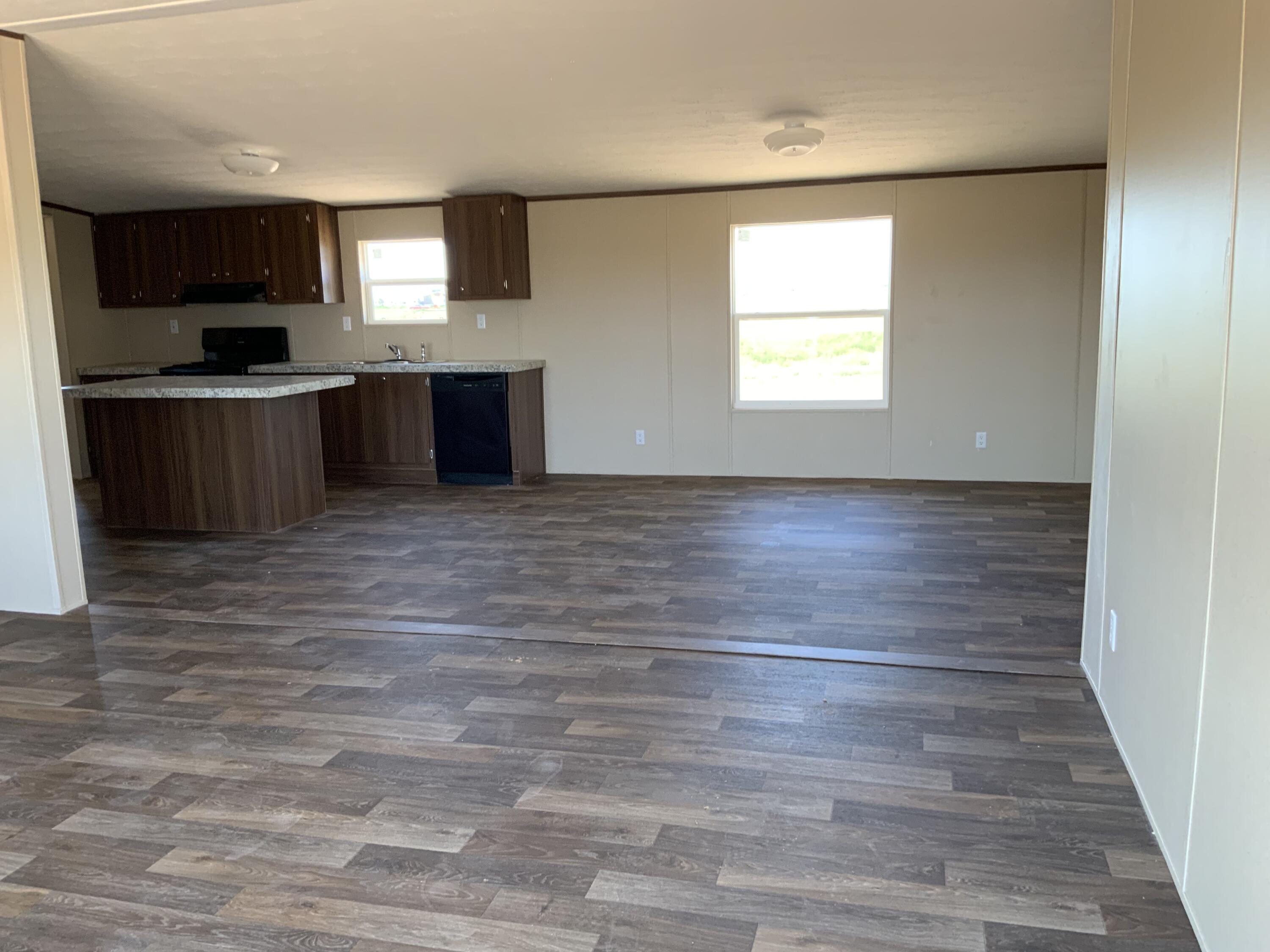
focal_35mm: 29
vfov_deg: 48.2
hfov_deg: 61.7
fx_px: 1064
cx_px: 635
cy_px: 476
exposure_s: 1/96
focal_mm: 3
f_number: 1.8
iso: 64
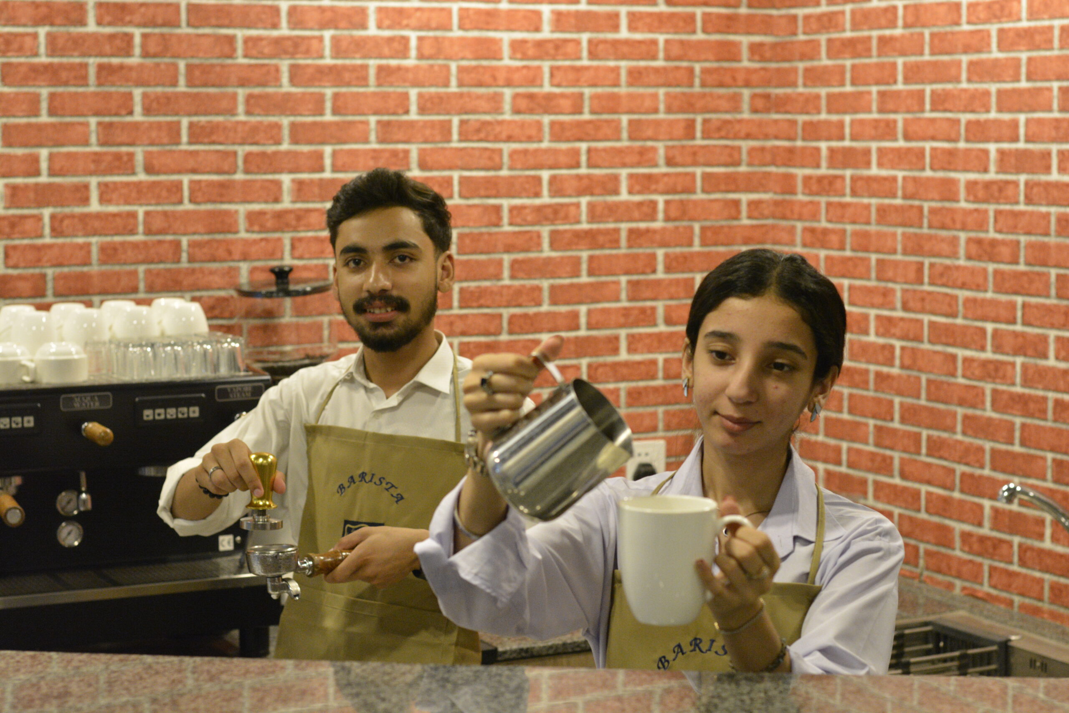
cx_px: 534
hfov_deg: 27.0
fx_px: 2227
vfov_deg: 18.2
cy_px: 356
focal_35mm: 75
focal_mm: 50
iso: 3200
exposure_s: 1/250
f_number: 3.5
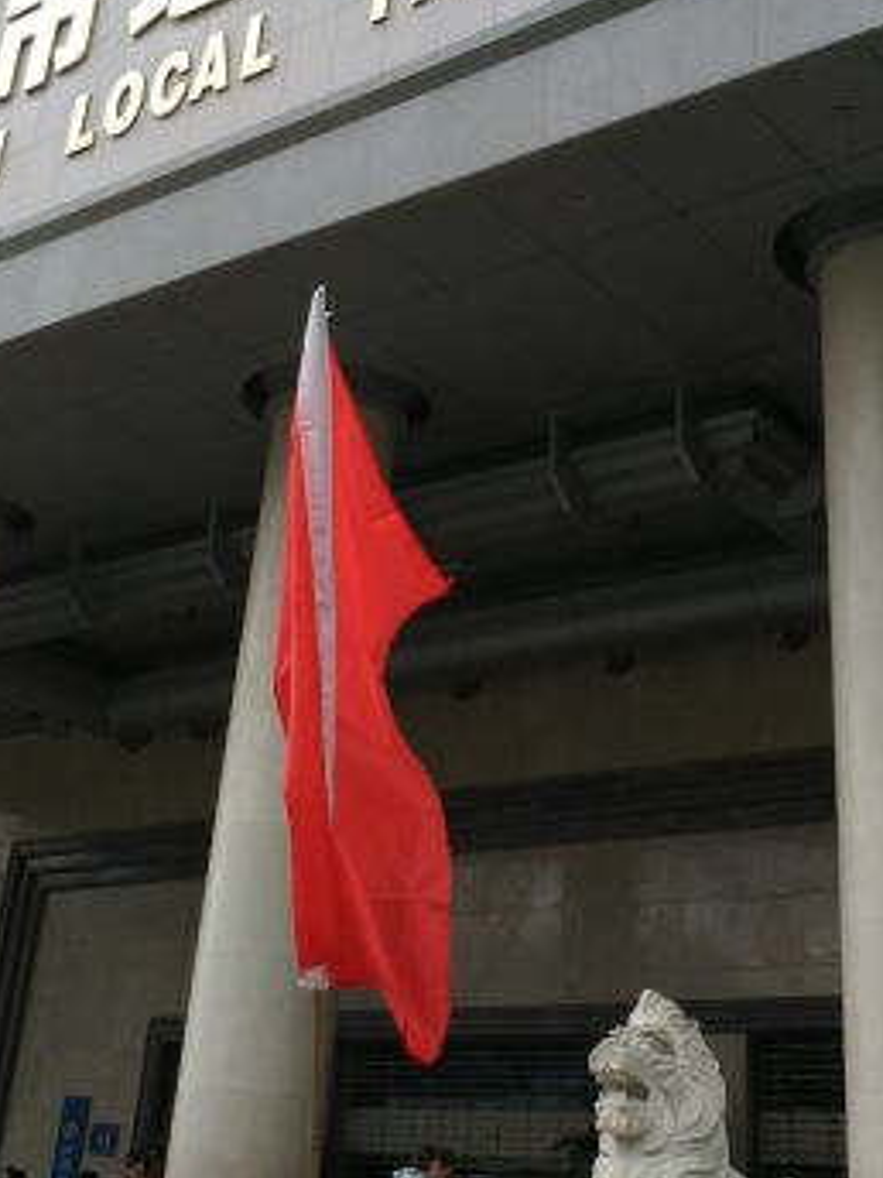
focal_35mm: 55
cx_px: 443
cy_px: 271
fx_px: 1871
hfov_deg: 26.6
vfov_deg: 34.1
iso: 100
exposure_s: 1/263
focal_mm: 4.73
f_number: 2.2
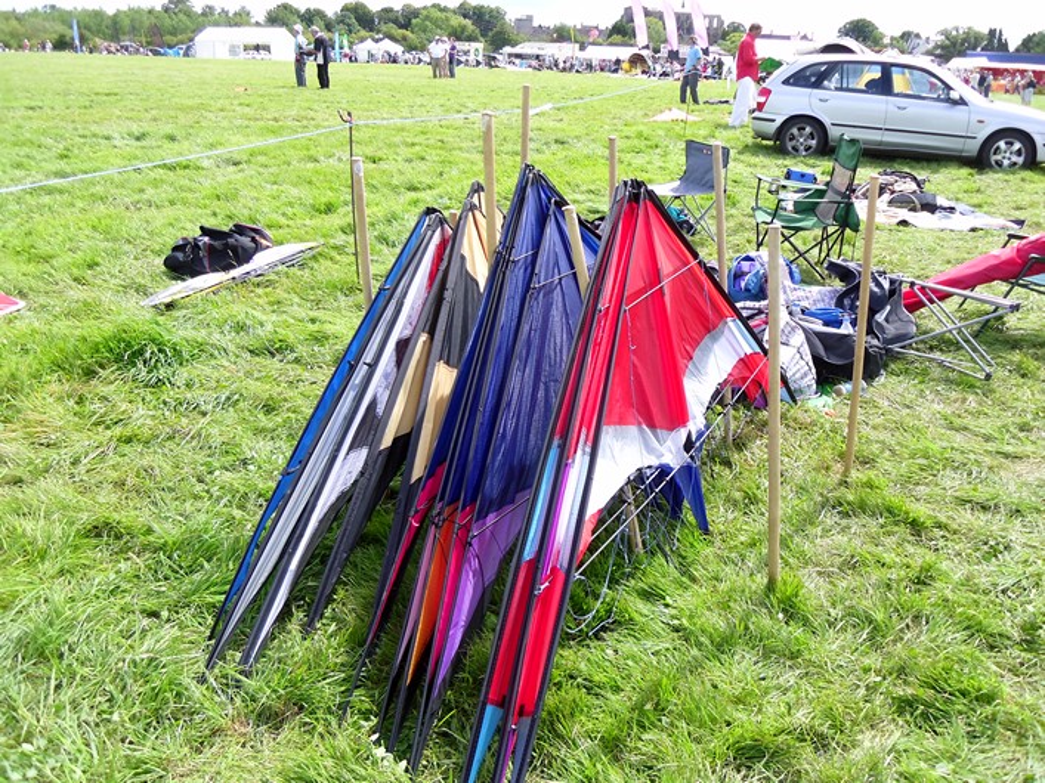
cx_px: 522
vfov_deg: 45.4
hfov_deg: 58.4
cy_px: 392
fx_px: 936
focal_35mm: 31
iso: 80
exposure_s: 1/304
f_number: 3.3
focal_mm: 5.6
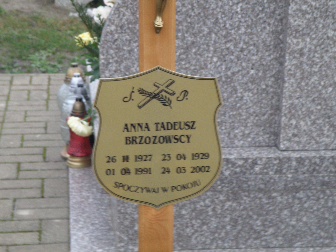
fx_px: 932
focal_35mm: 96
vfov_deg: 15.4
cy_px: 126
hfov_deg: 20.4
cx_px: 168
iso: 125
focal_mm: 17.11
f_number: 4
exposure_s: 1/40
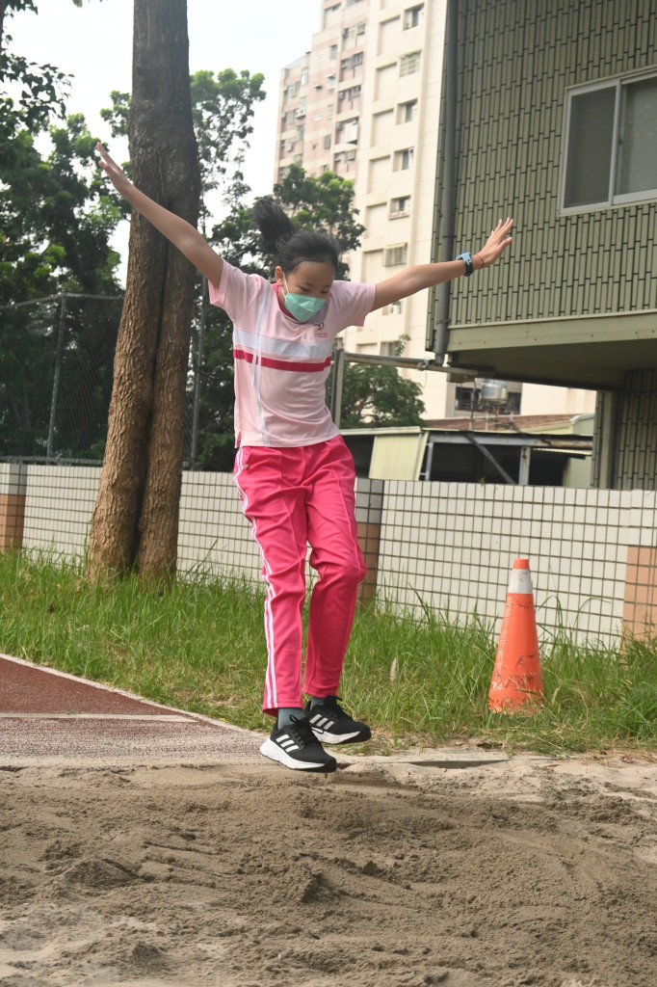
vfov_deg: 29.9
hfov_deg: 20.1
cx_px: 328
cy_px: 494
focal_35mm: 68
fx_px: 1849
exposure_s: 1/2500
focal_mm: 45
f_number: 6
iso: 2000
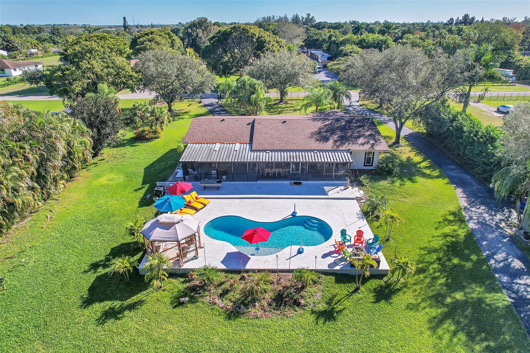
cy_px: 176
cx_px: 265
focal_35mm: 22
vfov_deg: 57.2
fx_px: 324
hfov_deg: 78.6
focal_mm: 8.38
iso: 110
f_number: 2.8
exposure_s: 1/1500
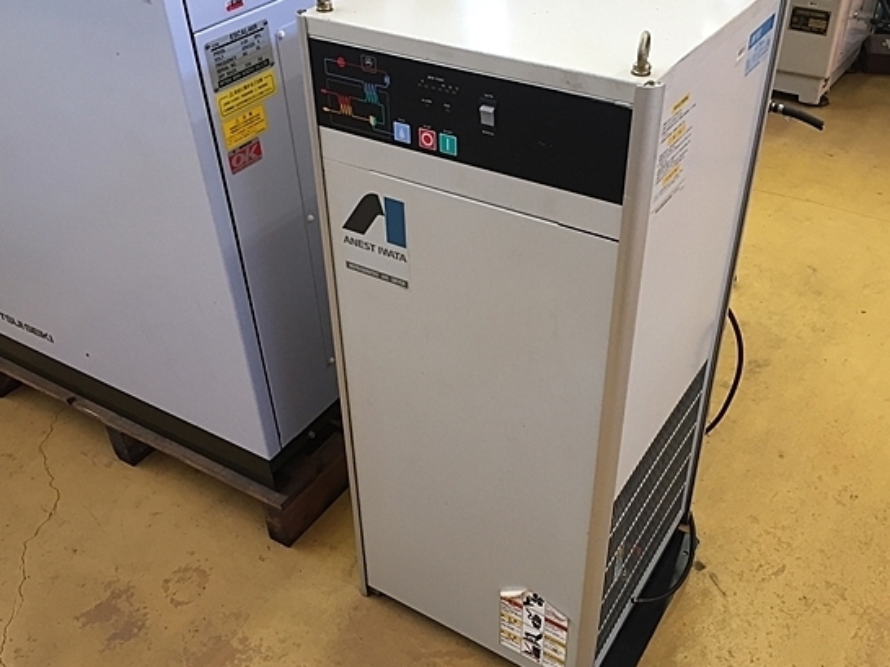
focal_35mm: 34
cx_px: 489
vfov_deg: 41.8
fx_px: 874
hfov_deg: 53.9
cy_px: 320
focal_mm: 4.15
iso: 64
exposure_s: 1/30
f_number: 2.2
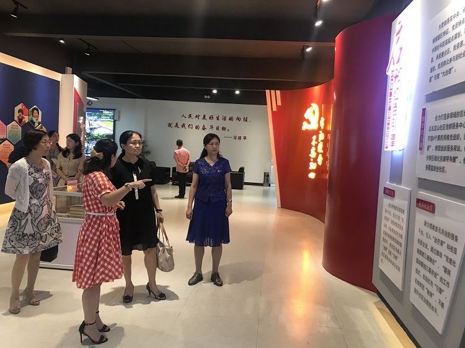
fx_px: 376
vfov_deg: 49.7
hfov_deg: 63.5
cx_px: 232
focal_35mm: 28
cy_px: 174
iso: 40
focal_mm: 3.99
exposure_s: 1/33
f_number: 1.8
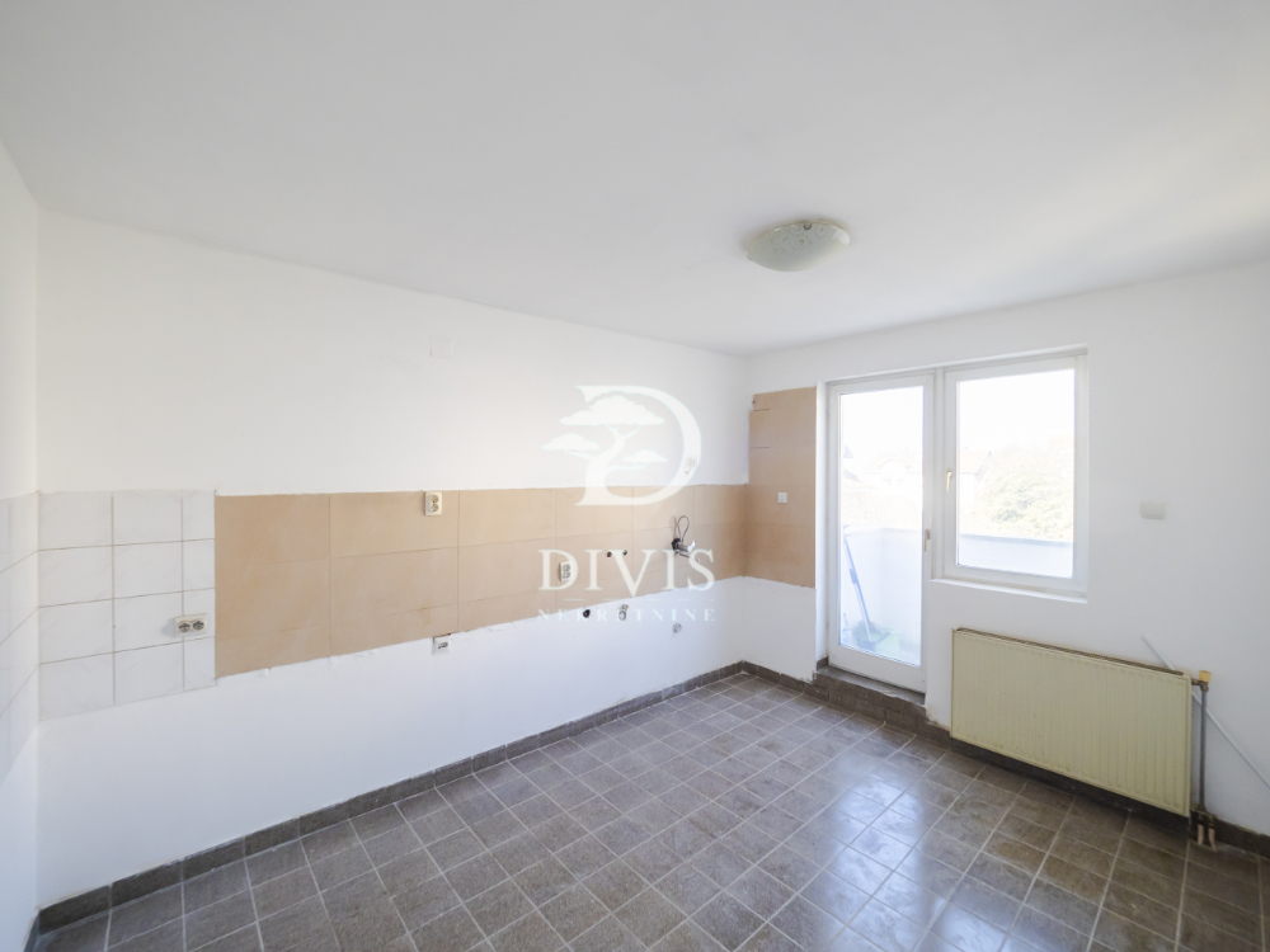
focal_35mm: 14
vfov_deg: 85.7
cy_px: 476
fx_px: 514
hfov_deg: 102.1
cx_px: 635
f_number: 4
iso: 400
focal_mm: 7
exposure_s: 1/160
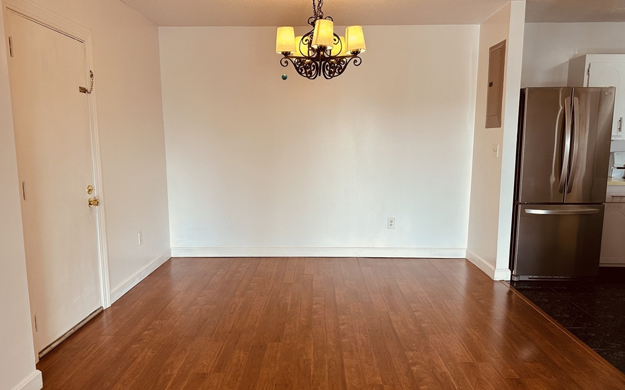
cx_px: 308
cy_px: 208
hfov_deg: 70.4
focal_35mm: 26
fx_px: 443
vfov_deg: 47.6
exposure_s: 1/60
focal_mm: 6.86
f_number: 1.78
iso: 125
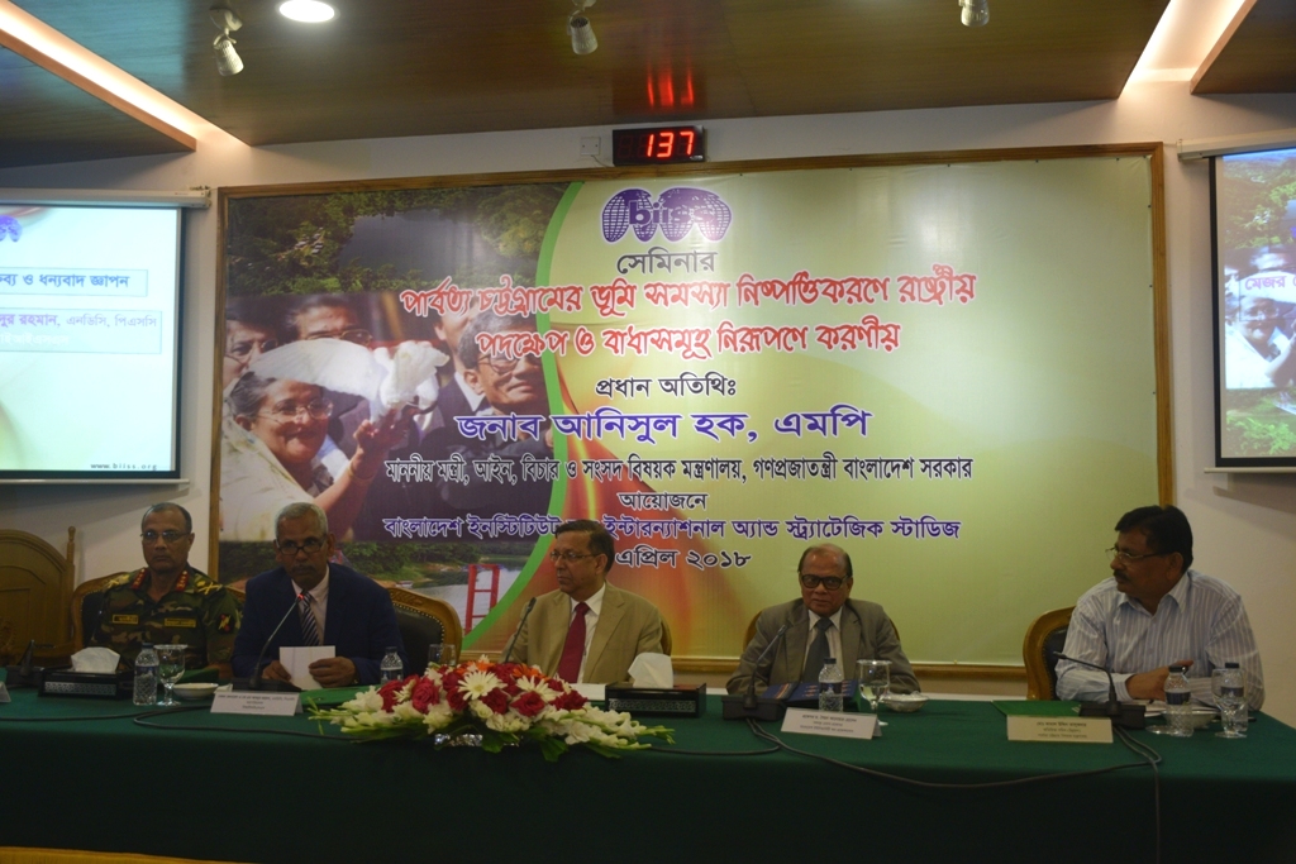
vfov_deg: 36.9
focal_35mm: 36
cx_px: 648
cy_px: 432
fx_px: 1296
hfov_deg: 53.1
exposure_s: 1/60
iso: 720
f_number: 4
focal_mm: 24
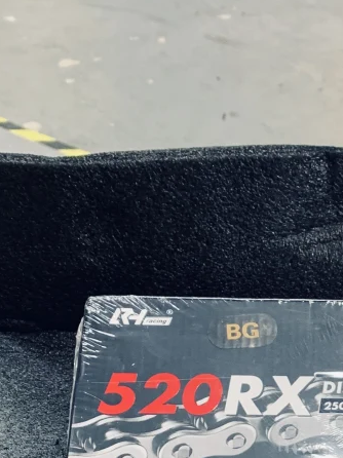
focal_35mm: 84
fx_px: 1111
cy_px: 480
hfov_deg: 16.9
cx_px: 387
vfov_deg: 22.2
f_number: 1.8
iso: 125
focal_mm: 4.25
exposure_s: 1/50
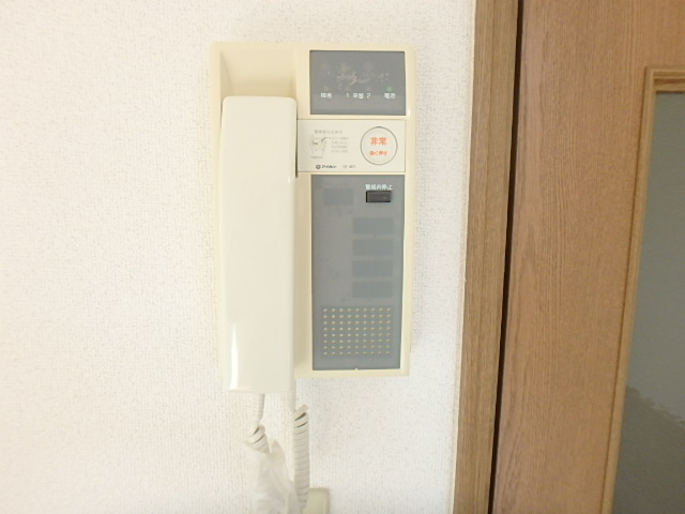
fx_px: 416
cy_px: 257
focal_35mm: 21
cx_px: 342
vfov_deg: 63.4
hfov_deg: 79.0
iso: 200
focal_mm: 3.7
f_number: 3.5
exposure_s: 1/50
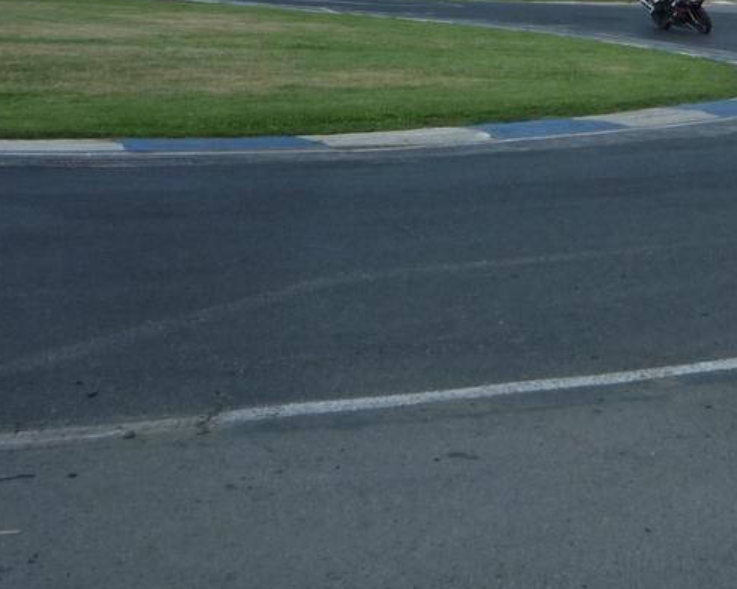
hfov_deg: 21.6
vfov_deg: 17.3
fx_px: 1876
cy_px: -62
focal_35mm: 86
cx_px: 702
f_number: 4.5
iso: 100
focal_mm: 5.3
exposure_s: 1/400
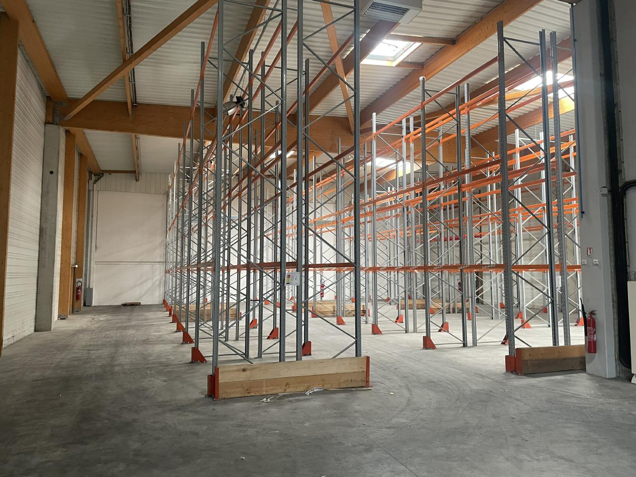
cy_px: 238
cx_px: 318
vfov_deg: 53.1
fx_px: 478
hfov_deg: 67.3
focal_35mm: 26
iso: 250
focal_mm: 4.2
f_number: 1.6
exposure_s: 1/60
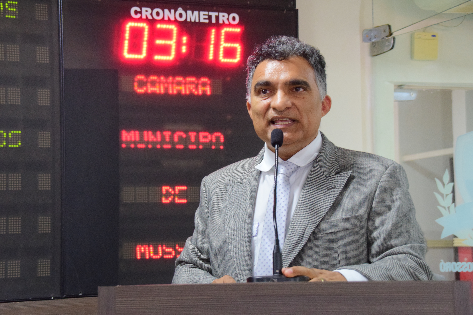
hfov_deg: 12.4
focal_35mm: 165
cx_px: 236
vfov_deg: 8.3
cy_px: 158
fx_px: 2168
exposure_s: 1/80
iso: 2000
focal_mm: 110
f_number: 7.1
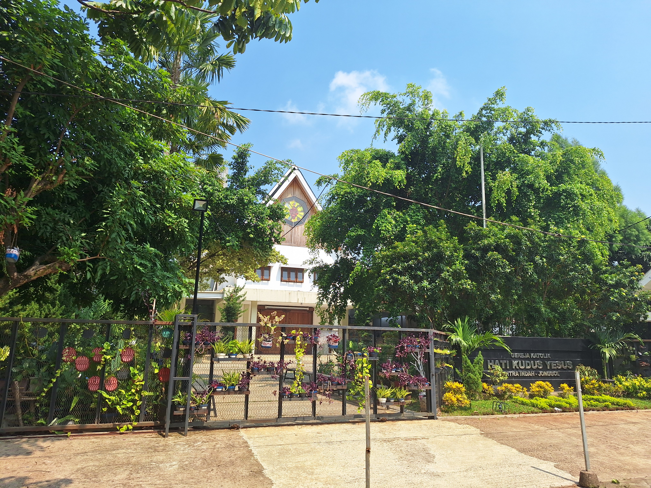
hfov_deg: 73.9
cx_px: 326
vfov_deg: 58.9
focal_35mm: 23
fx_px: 433
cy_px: 244
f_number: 1.8
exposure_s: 1/2331
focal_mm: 5.54
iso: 40
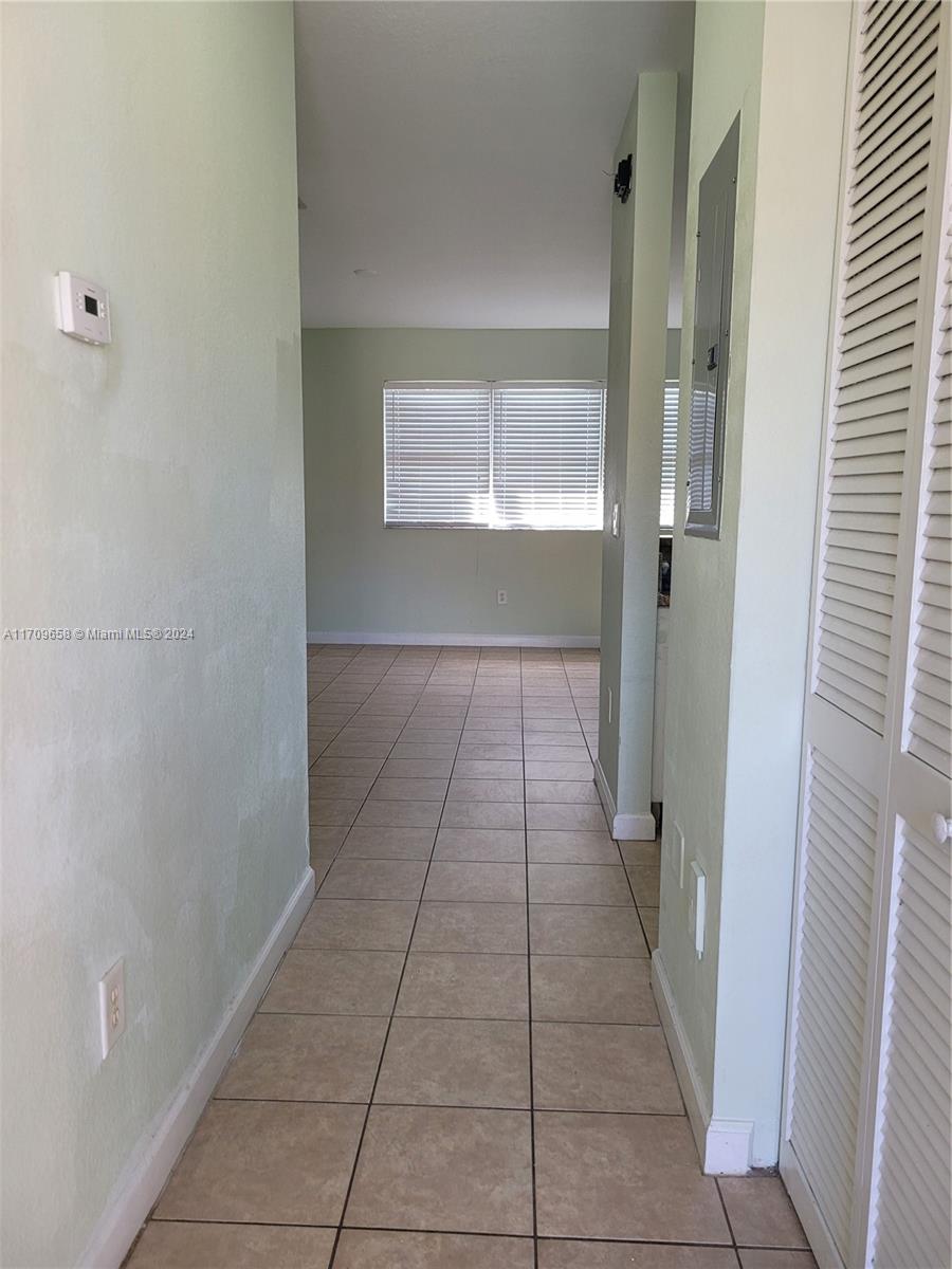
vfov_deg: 67.3
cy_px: 634
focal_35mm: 26
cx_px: 476
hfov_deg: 53.1
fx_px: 953
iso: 125
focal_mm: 5.4
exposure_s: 1/120
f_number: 1.8
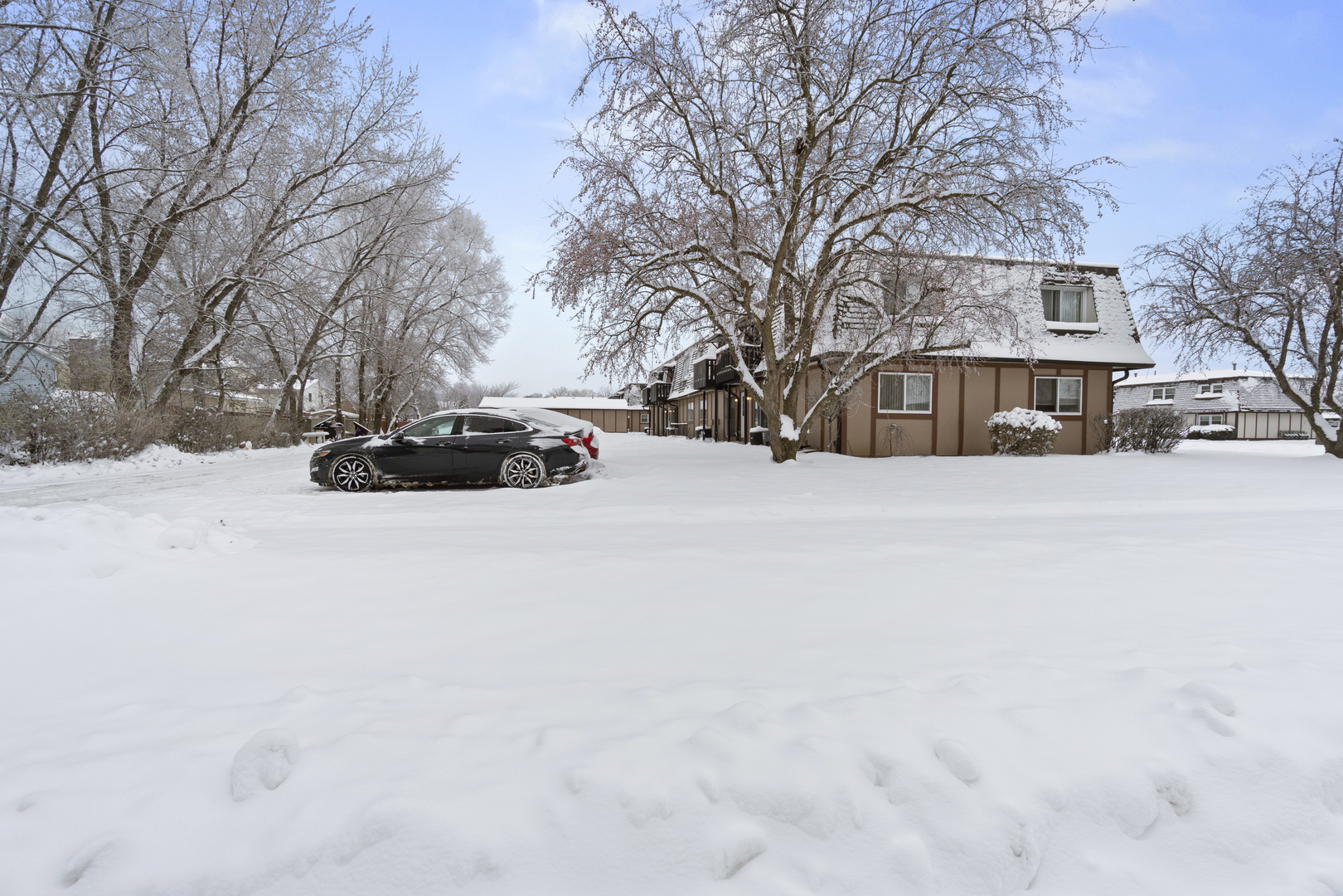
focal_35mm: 15
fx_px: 560
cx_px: 672
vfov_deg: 77.3
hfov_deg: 100.4
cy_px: 448
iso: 100
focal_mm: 10
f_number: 9
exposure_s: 1/160
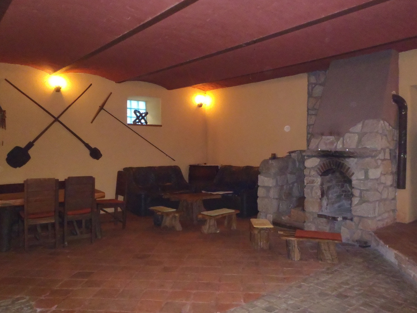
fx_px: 337
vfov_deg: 49.8
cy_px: 156
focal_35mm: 28
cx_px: 208
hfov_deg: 63.4
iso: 800
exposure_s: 1/30
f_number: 3.5
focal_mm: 5
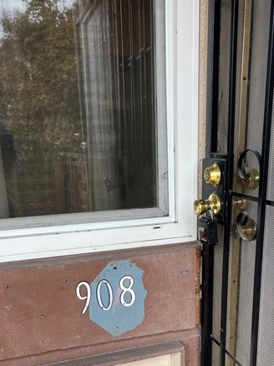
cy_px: 250
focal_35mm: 38
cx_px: 140
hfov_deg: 37.7
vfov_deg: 48.0
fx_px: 401
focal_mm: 5.7
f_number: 1.5
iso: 40
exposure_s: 1/243
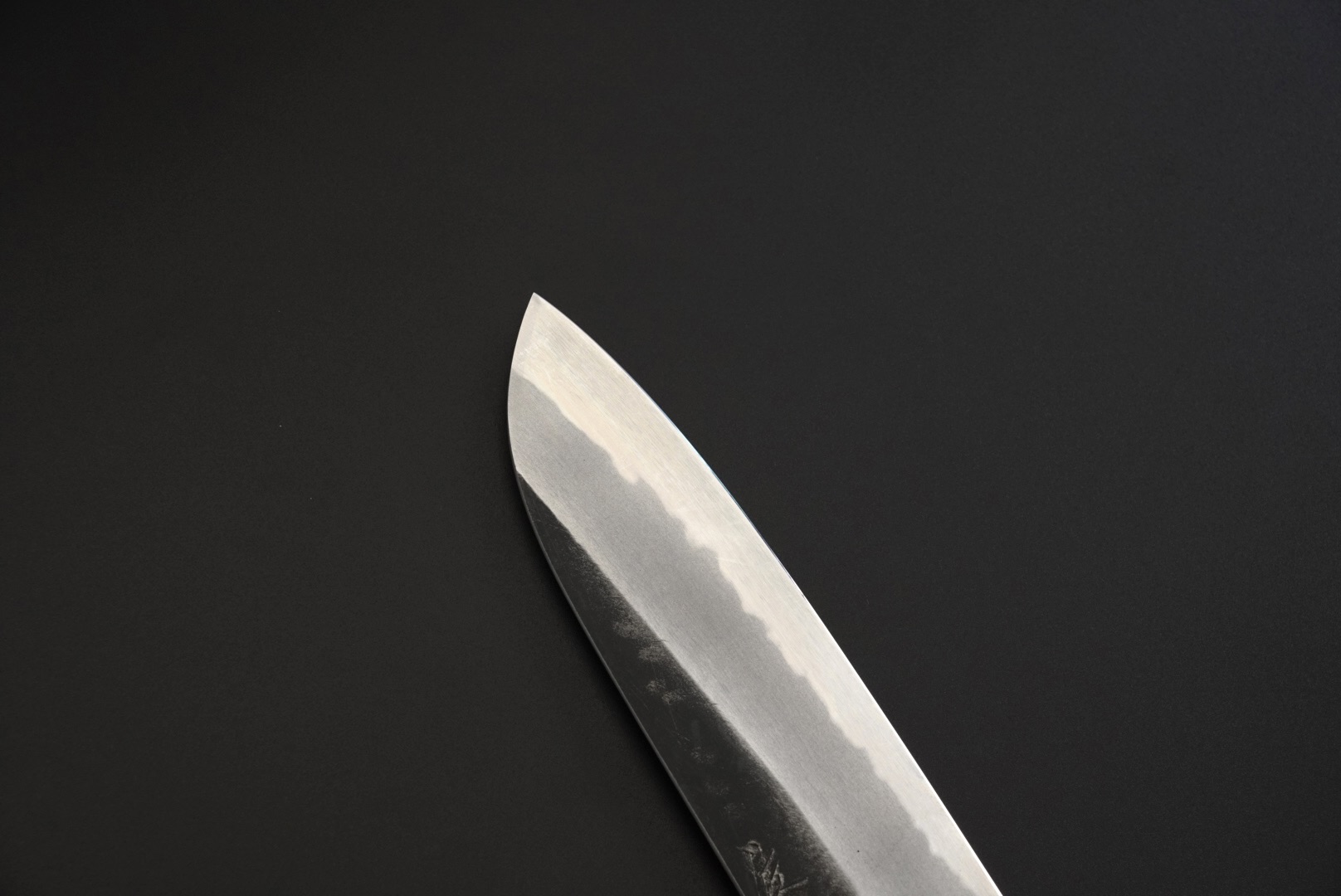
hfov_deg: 27.0
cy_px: 448
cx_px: 670
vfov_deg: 18.2
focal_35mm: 75
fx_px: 2796
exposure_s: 1/160
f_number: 7.1
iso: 640
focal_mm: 50
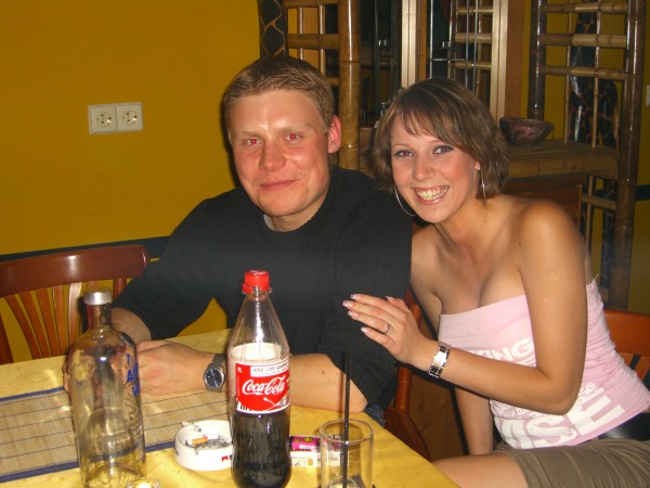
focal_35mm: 46
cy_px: 244
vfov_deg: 31.5
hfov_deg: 41.2
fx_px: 864
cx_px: 325
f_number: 3.1
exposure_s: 1/60
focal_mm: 9.5
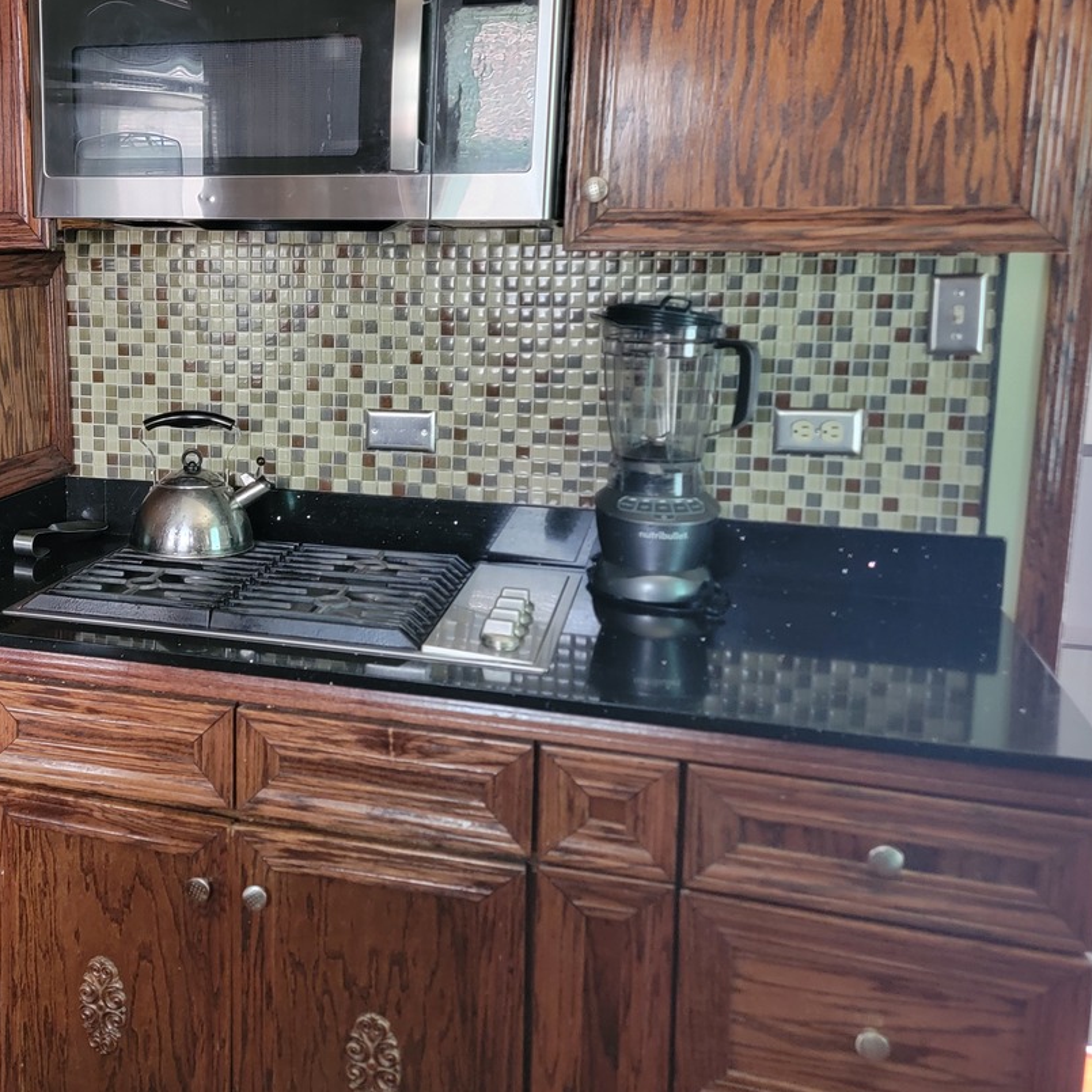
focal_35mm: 38
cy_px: 402
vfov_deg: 43.5
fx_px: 1356
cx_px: 215
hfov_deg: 41.9
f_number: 1.8
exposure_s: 1/40
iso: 500
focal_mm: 6.7
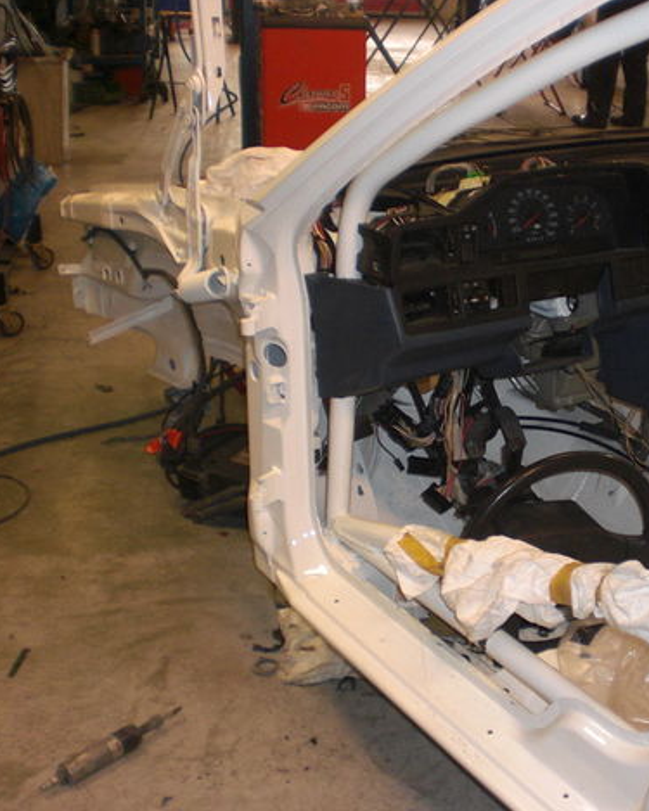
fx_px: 1153
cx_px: 516
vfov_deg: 38.8
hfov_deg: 30.7
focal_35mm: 48
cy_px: 410
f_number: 3.1
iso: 200
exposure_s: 1/60
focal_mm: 6.3
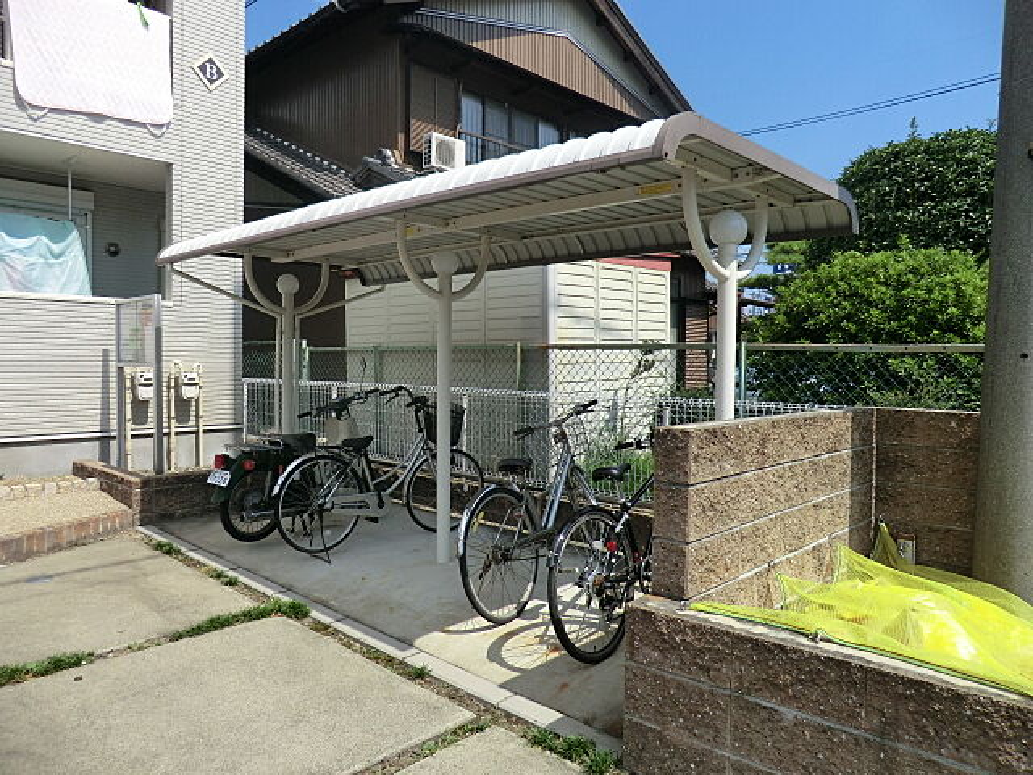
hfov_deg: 71.6
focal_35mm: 24
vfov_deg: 56.8
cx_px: 516
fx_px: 716
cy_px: 388
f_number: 7.5
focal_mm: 4.3
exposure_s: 1/250
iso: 80
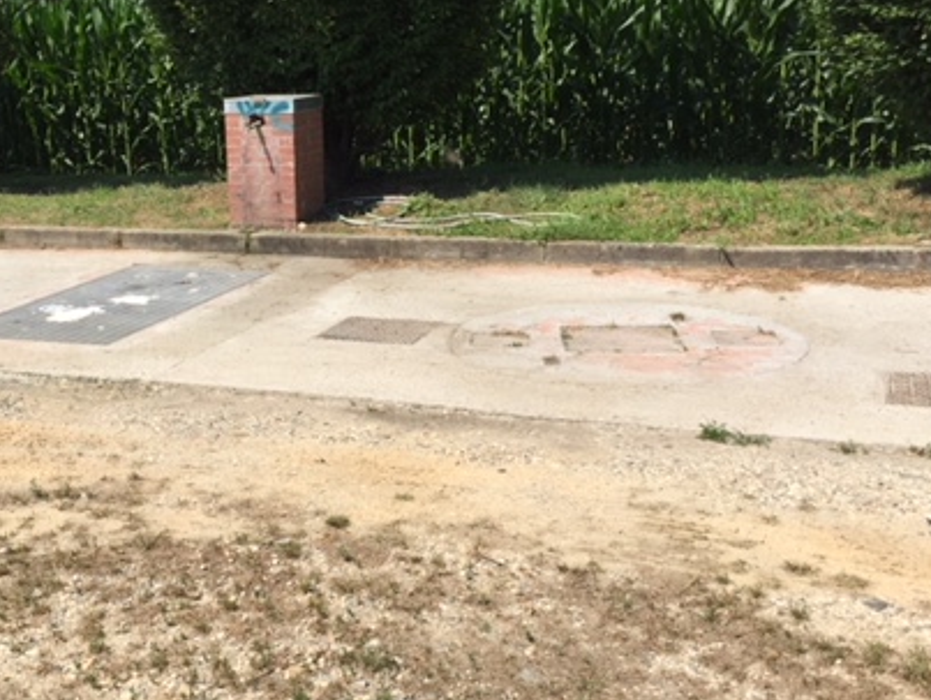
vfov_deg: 31.5
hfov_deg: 40.6
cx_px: 291
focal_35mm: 46
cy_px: 273
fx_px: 1238
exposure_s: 1/1980
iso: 32
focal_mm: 4.15
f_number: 2.2
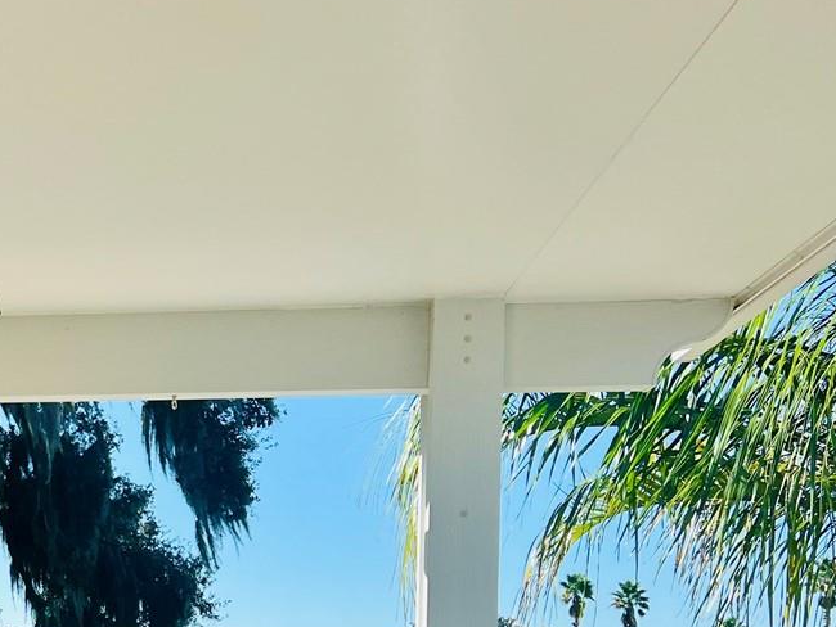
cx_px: -8
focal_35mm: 64
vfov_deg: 21.7
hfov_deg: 28.3
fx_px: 1546
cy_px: 690
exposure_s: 1/1934
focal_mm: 5.7
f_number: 1.5
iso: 50
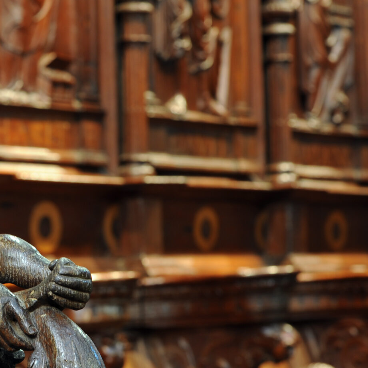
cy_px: 241
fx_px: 1924
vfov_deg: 10.9
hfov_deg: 10.7
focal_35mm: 160
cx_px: -76
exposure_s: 6
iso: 200
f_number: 7.1
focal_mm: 70
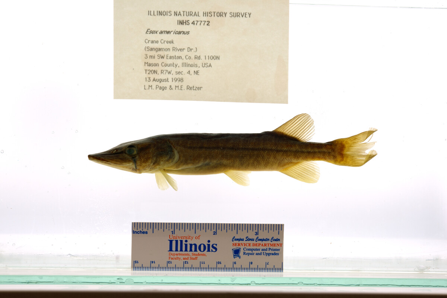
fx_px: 745
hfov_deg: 33.4
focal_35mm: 60
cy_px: 149
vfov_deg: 22.6
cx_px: 224
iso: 100
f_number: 10
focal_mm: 60
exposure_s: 1/160
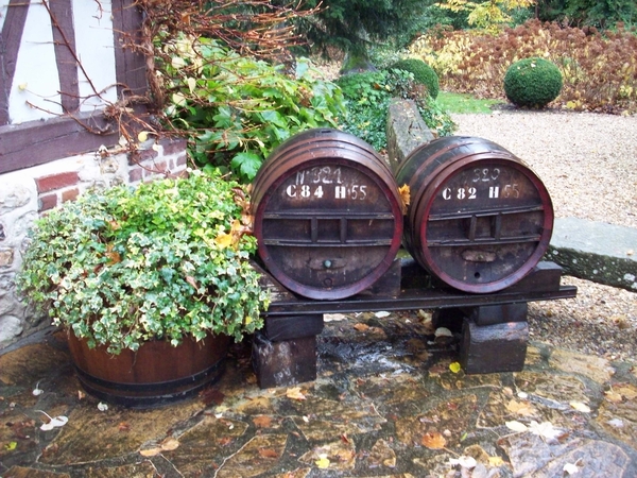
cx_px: 318
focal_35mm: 37
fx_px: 681
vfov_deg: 38.7
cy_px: 239
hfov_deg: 50.1
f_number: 2.8
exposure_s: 1/45
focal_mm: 6.2
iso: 201
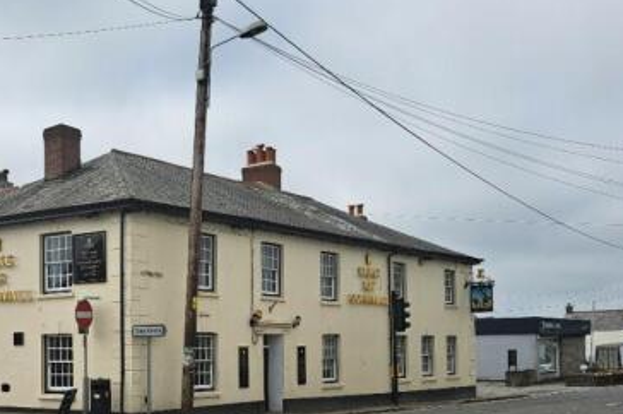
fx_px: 692
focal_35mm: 40
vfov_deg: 32.4
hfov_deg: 46.2
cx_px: 133
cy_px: 336
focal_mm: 5.23
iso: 50
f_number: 1.8
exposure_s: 1/1555
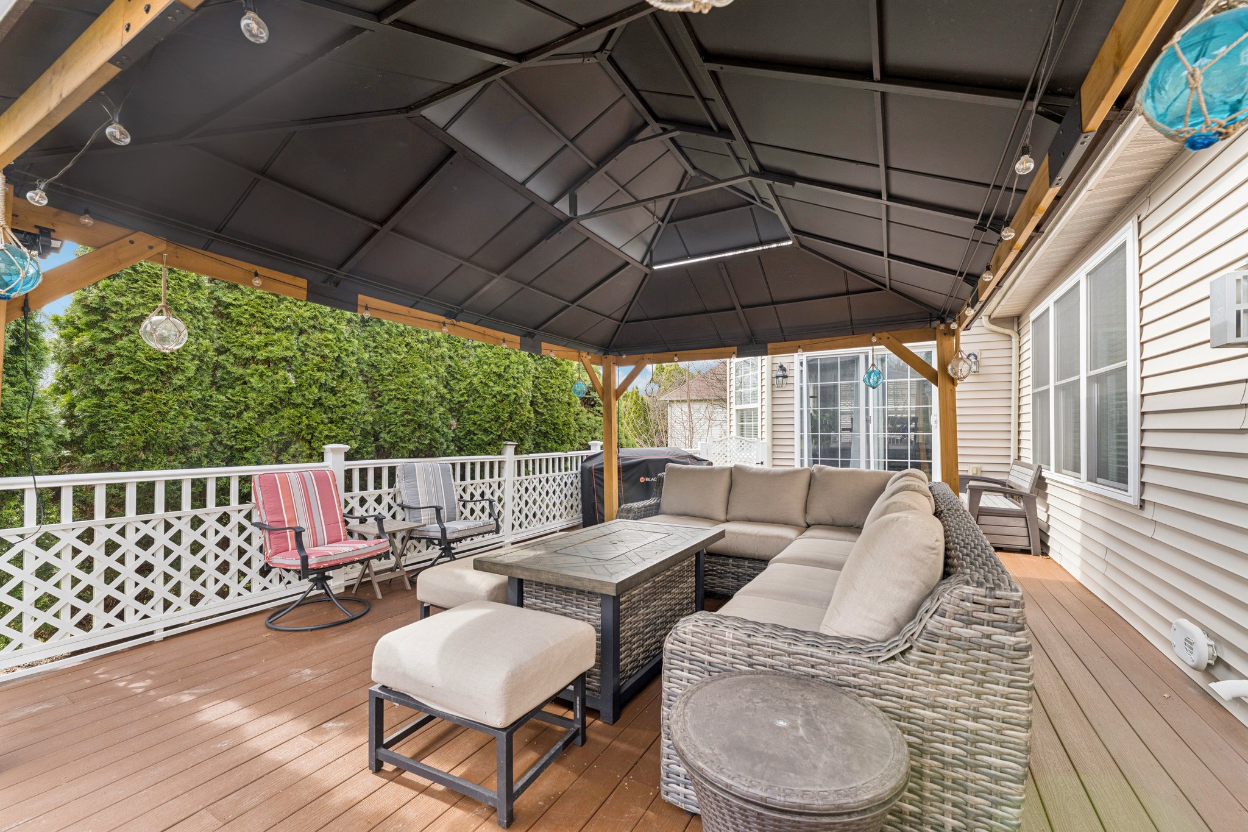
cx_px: 624
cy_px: 416
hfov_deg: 104.3
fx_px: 485
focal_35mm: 14
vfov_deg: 81.2
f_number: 8
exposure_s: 1/100
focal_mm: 14
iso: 200
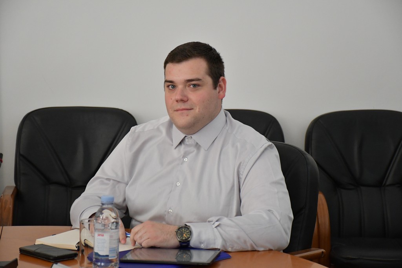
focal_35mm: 105
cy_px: 134
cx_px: 201
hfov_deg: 19.5
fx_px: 1173
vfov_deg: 13.0
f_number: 5
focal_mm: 70
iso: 3200
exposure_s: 1/250
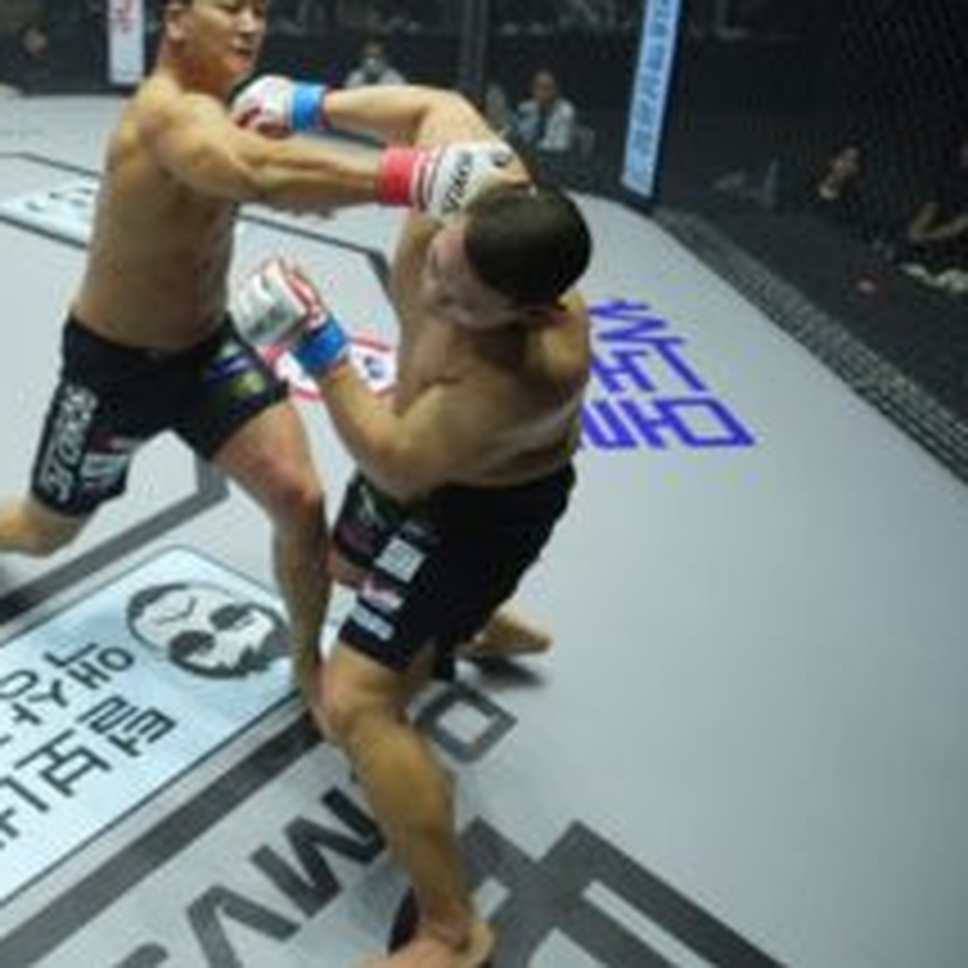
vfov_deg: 43.6
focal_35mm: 38
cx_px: 158
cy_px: 371
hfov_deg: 41.5
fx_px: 1202
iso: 800
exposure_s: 1/1000
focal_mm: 24
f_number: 4
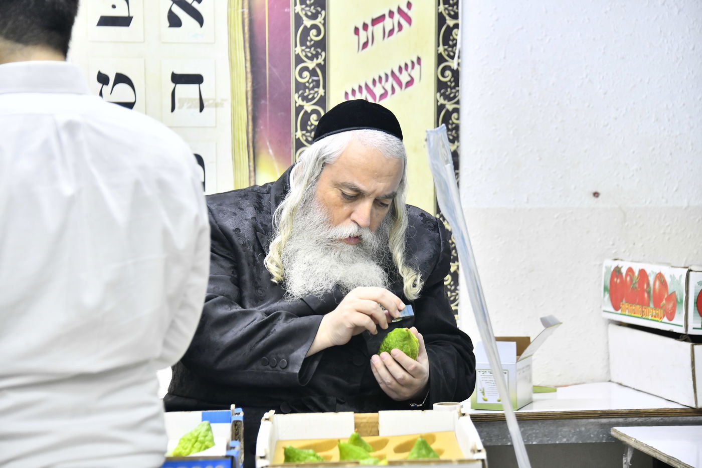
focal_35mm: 135
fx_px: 2632
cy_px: 234
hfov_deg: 15.2
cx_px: 351
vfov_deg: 10.2
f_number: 5.6
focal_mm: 135
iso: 2000
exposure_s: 1/125
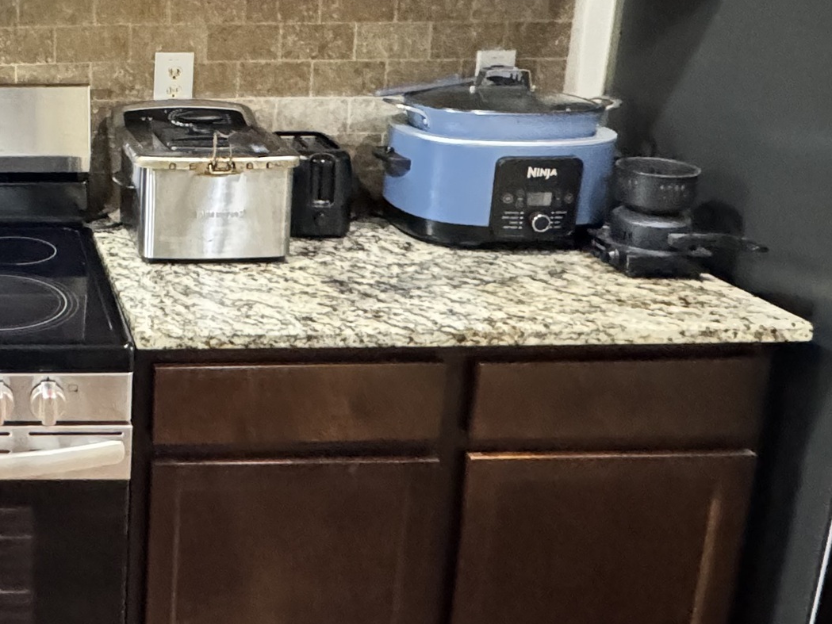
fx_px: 986
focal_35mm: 41
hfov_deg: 39.2
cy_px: 134
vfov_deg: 34.2
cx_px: -39
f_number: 2.2
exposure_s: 1/40
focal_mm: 2.22
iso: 1250
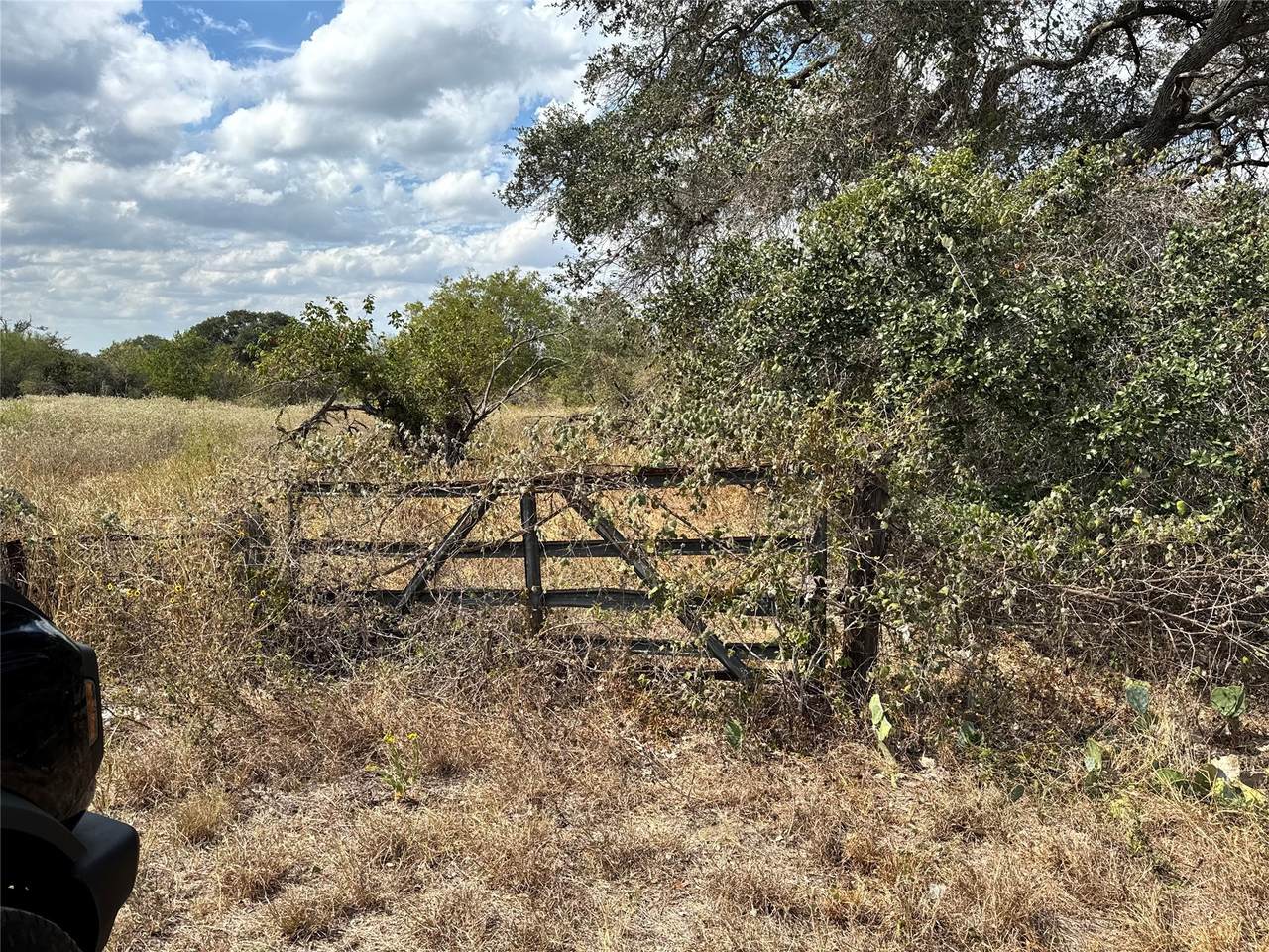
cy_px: 476
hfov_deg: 71.6
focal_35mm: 24
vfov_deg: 56.8
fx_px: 880
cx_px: 634
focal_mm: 6.76
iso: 80
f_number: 1.78
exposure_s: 1/4608
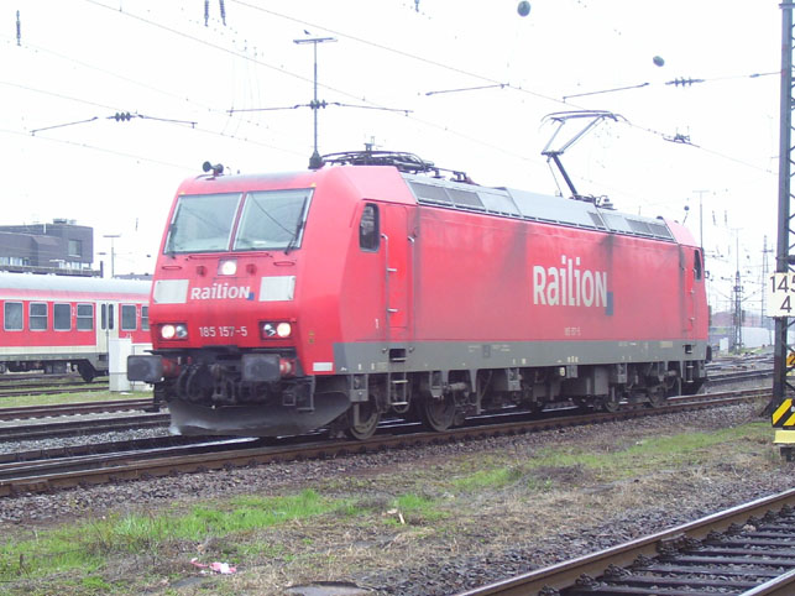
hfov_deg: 29.4
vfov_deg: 22.2
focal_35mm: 66
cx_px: 398
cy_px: 298
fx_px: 1515
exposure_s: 1/90
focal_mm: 10.8
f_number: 3.6
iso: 80
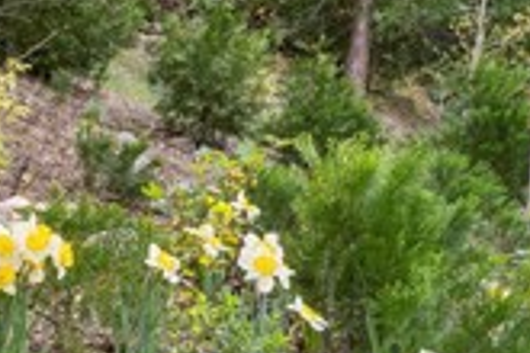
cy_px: 363
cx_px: -45
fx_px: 1023
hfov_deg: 26.8
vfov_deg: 19.0
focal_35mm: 69
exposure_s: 1
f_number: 22
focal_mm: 17.9
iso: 100
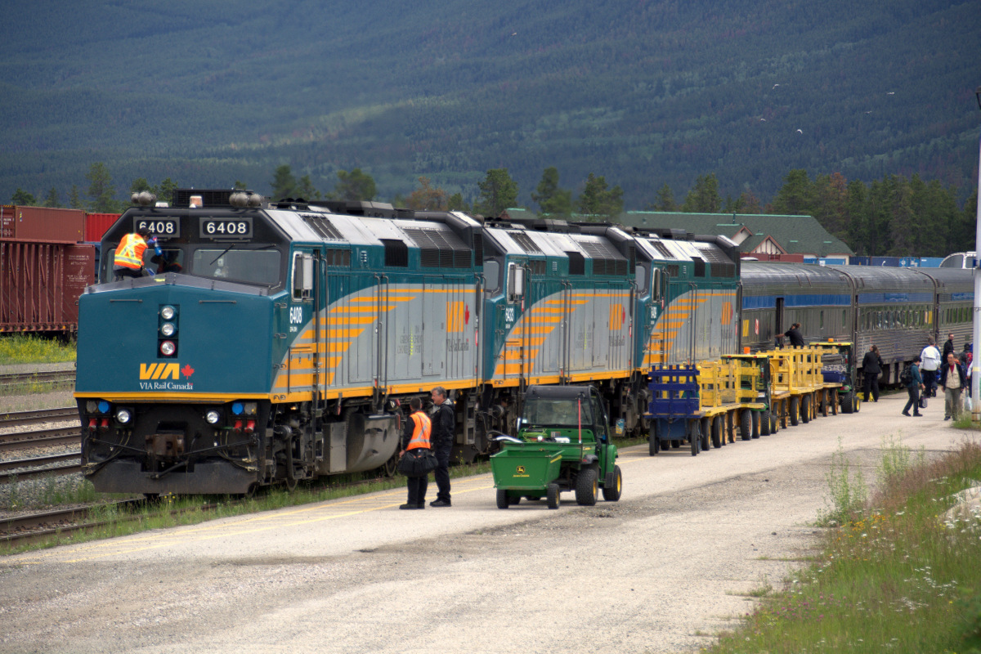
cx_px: 490
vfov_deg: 7.0
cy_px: 327
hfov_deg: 10.5
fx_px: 5313
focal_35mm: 195
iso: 125
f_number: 6
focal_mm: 130
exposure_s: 1/400
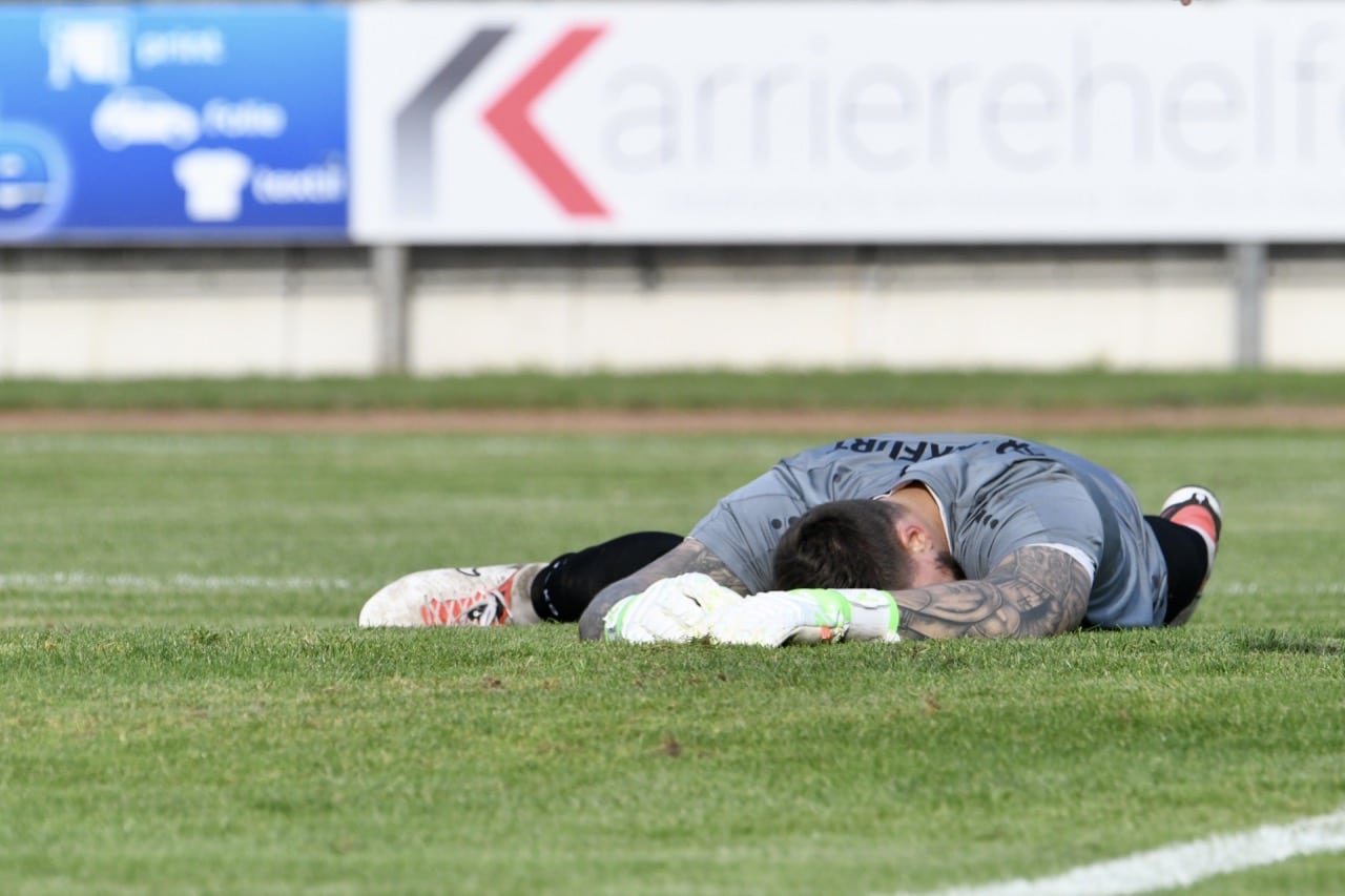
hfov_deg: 6.1
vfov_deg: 4.0
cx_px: 672
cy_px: 448
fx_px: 12700
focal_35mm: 340
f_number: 7.1
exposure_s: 1/1600
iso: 2000
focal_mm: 340
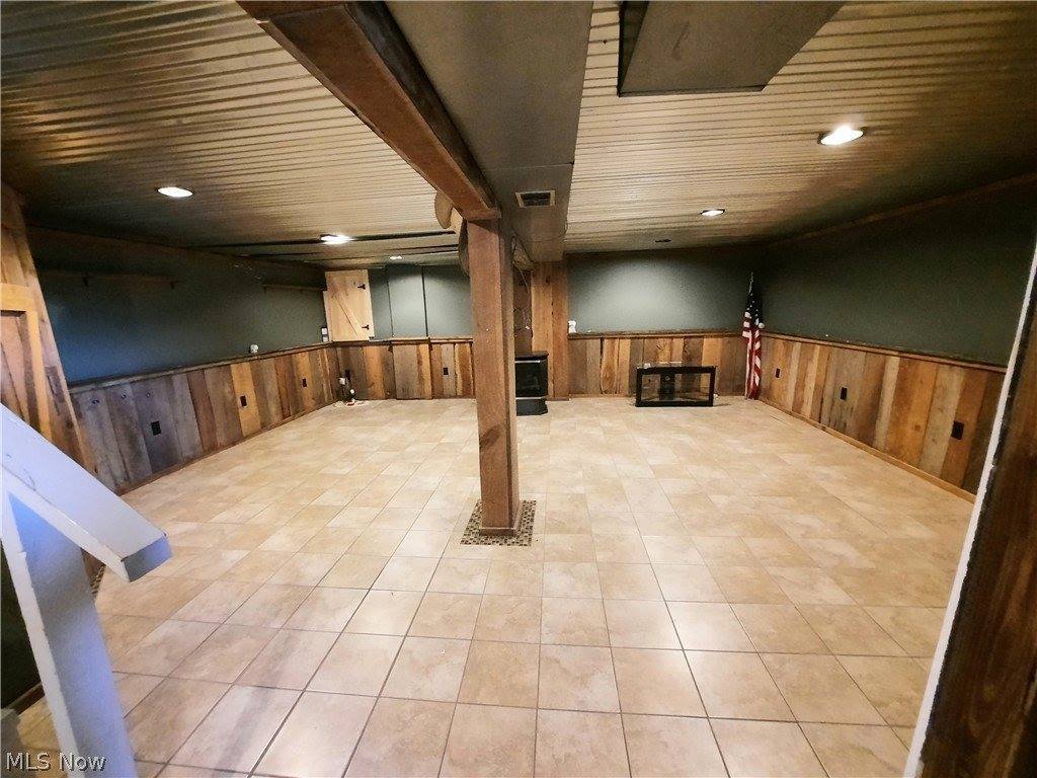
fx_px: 389
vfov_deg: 89.9
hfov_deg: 106.2
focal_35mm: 13
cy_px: 389
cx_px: 518
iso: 800
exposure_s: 1/17
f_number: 2.2
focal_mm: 1.74
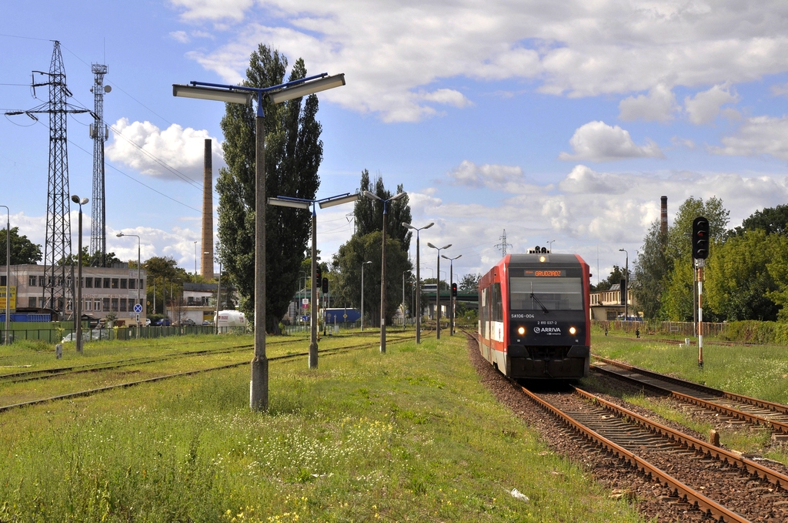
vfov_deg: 20.1
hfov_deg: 29.9
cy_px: 262
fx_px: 1475
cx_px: 394
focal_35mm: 68
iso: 200
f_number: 11
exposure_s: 1/500
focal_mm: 45
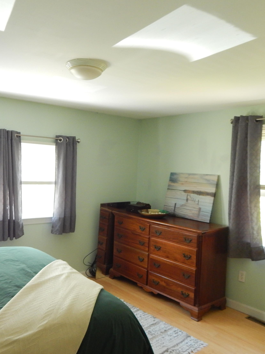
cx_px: 106
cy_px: 175
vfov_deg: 60.0
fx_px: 306
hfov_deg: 46.5
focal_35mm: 30
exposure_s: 1/20
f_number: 3
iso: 400
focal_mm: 4
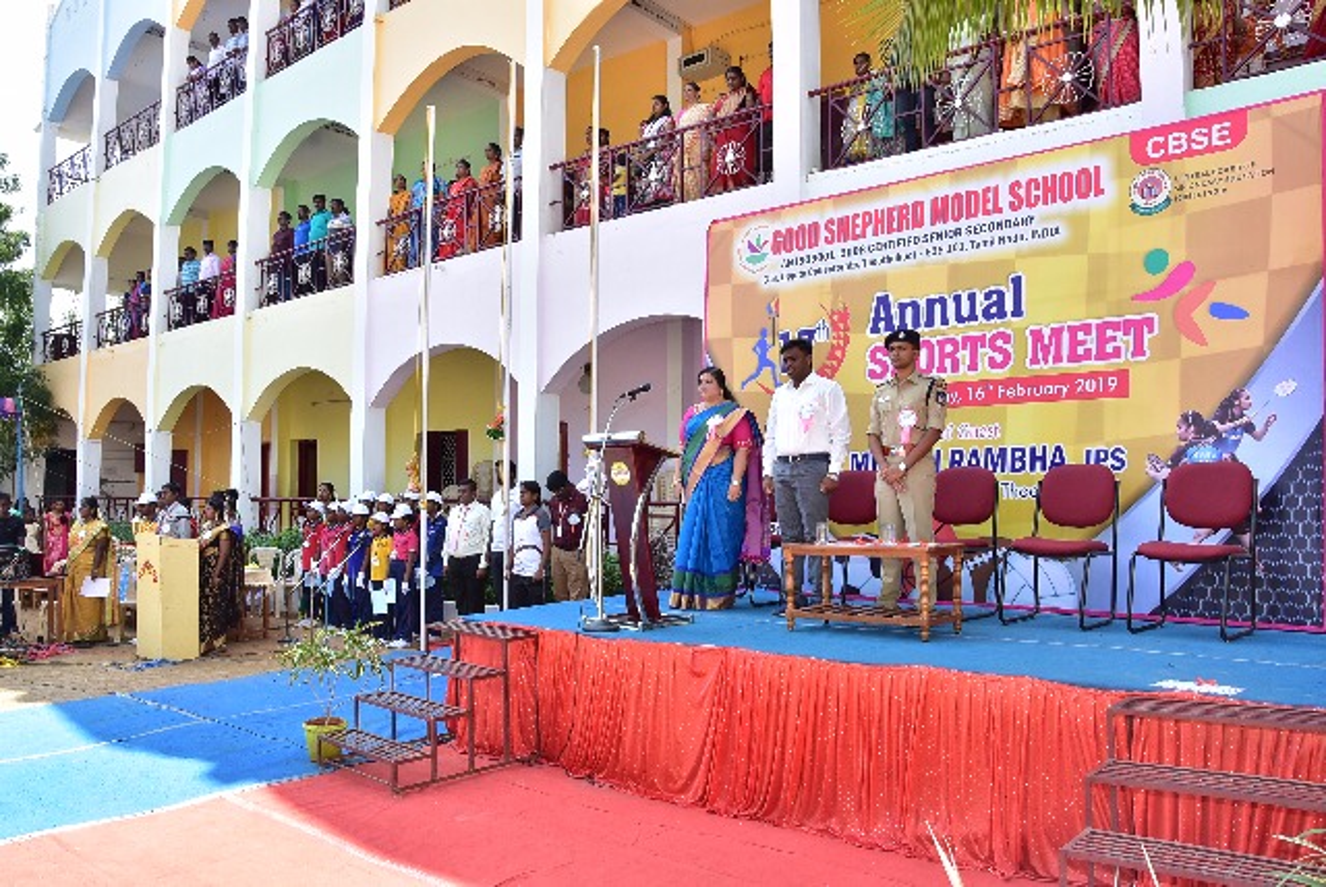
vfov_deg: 48.0
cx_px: 663
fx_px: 995
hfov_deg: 67.3
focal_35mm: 27
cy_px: 444
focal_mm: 18
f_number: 11
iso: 400
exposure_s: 1/125
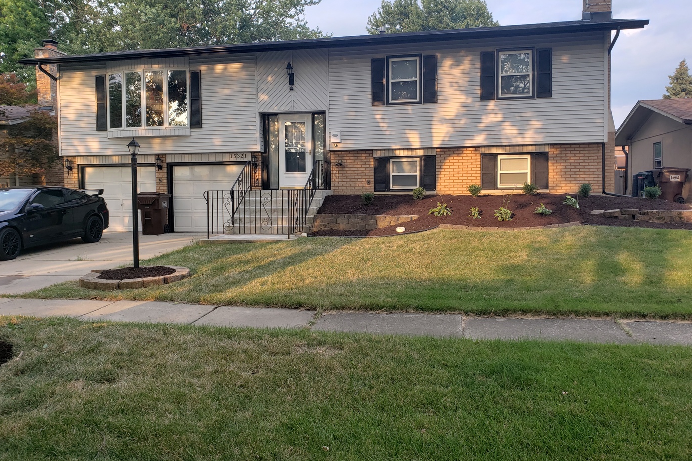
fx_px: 538
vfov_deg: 46.3
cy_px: 204
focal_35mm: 28
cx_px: 344
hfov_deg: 65.5
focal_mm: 4.3
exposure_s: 1/194
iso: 50
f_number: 2.4
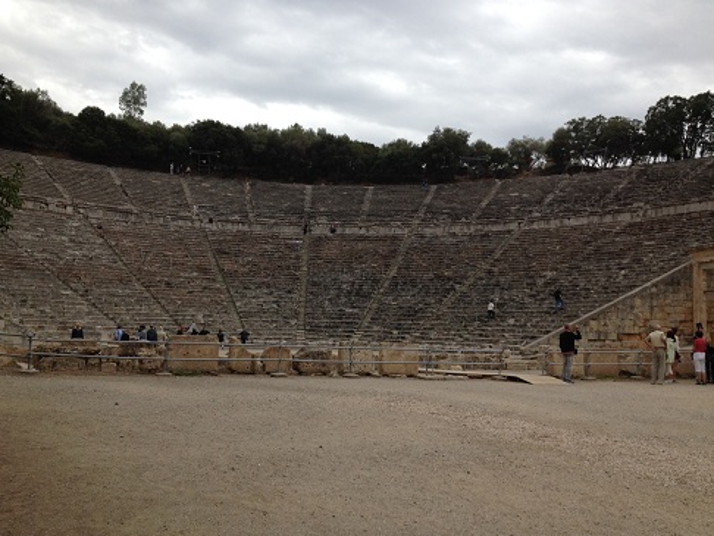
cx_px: 350
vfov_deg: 39.7
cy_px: 269
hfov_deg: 51.3
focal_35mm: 36
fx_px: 743
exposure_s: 1/375
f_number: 2.4
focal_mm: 4.28
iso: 50
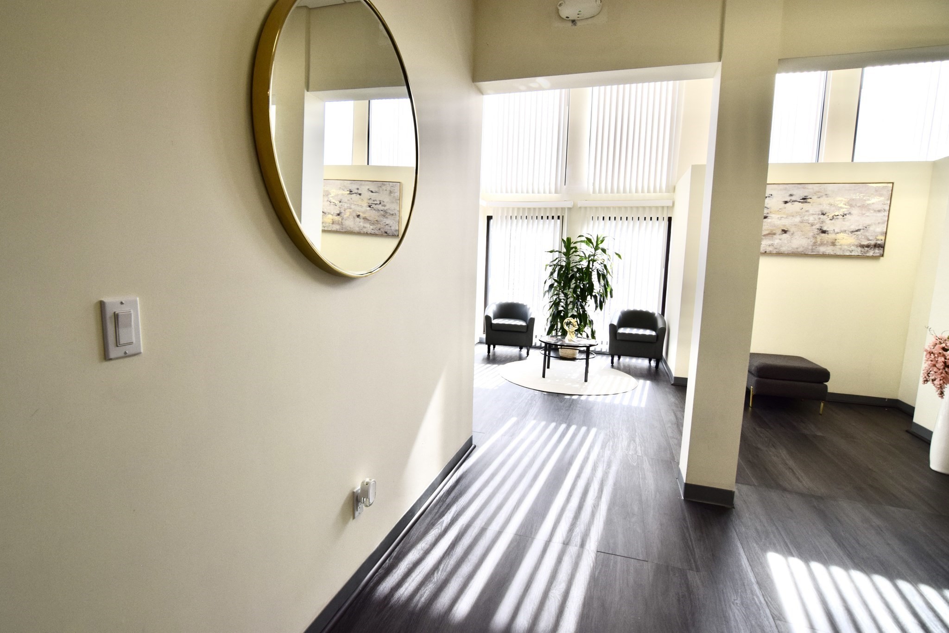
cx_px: 474
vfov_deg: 72.0
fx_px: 435
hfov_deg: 95.0
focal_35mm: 16
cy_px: 316
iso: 400
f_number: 6.3
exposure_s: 1/160
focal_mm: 11
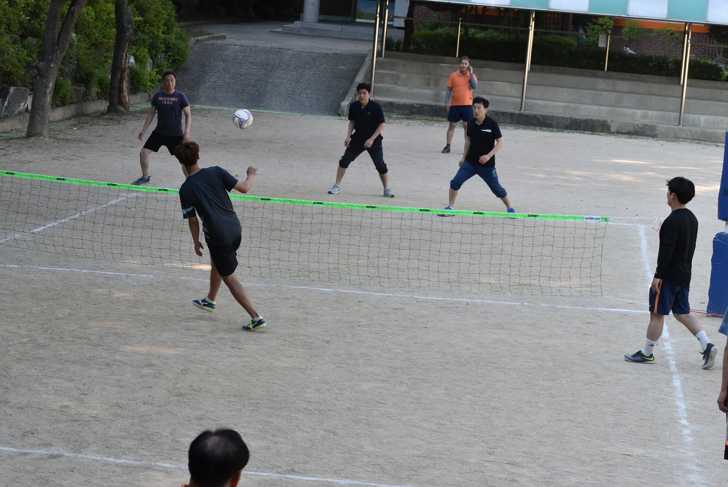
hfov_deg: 19.4
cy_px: 244
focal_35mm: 105
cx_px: 364
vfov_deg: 13.1
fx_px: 2125
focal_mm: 70
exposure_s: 1/250
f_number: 8
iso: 400
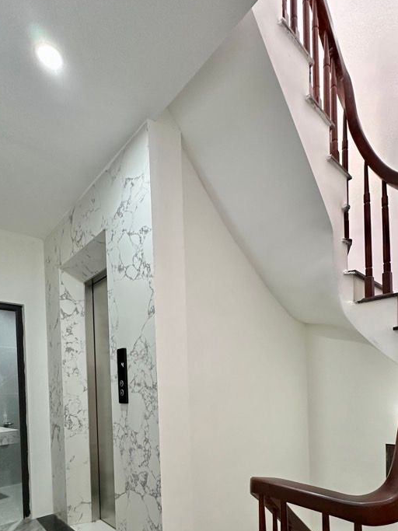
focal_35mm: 21
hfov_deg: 63.4
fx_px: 322
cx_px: 213
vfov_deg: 74.4
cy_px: 386
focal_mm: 2.22
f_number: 2.2
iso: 320
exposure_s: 1/88
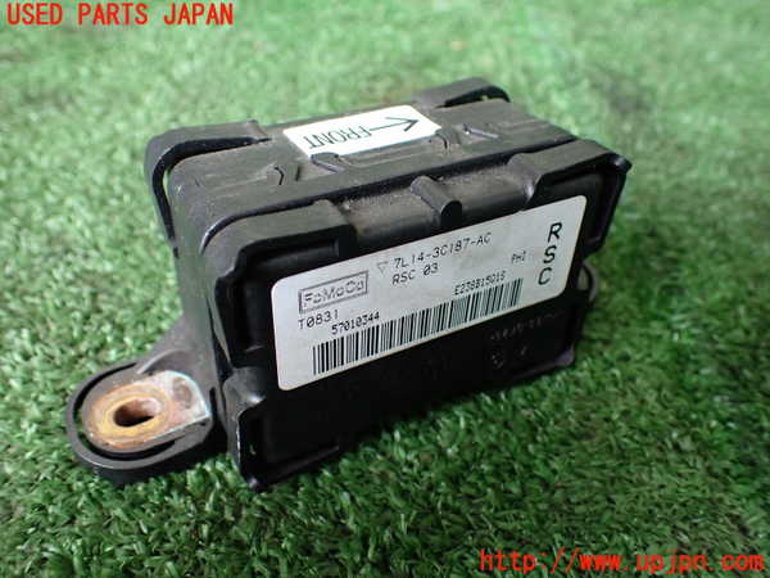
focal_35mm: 30
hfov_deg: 60.0
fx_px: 667
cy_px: 289
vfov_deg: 46.8
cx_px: 385
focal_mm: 5.4
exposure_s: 1/125
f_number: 2.3
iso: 500
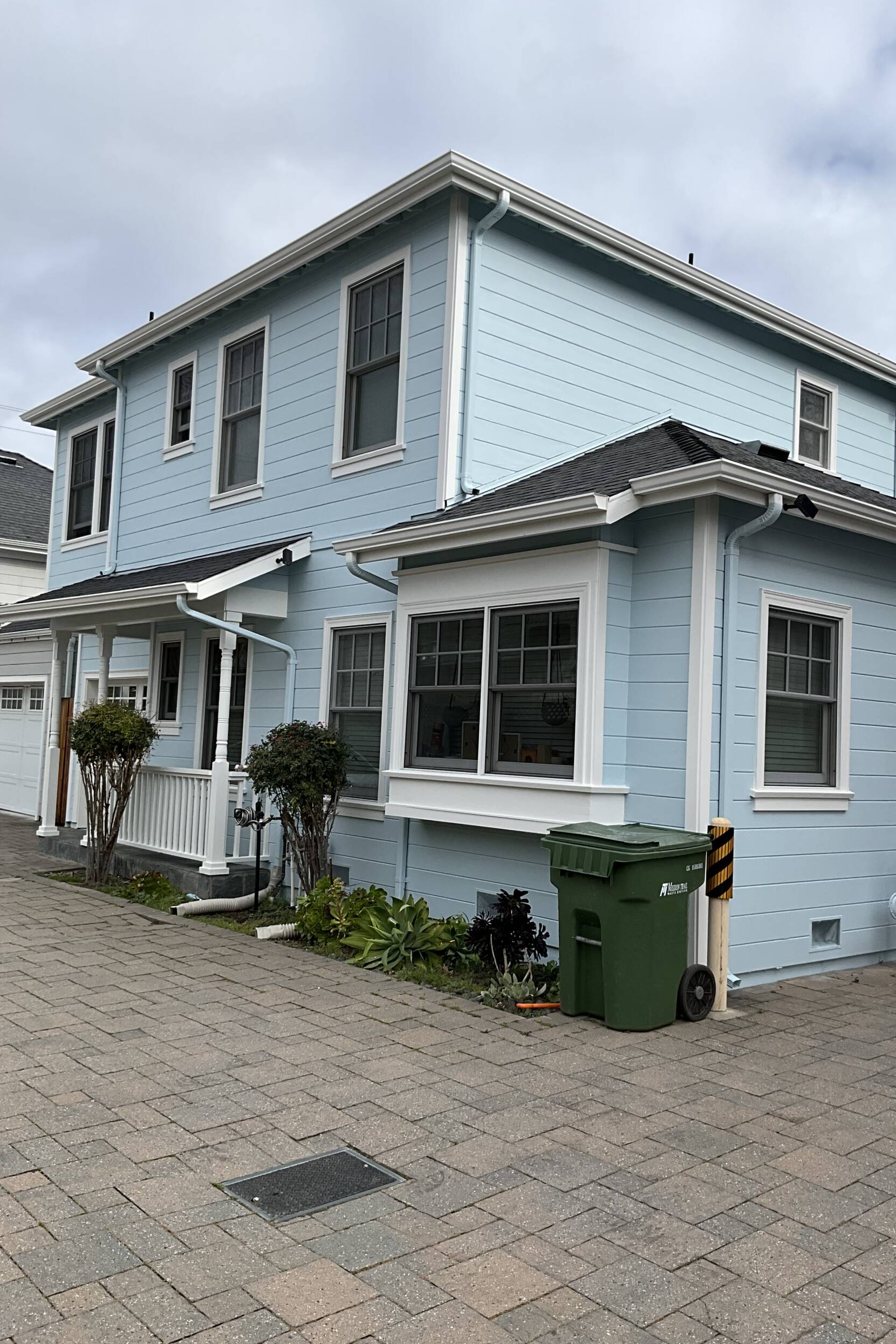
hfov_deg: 42.3
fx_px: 1157
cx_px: 500
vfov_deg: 60.3
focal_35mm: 31
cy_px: 663
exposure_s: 1/1848
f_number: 1.8
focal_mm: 3
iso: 25
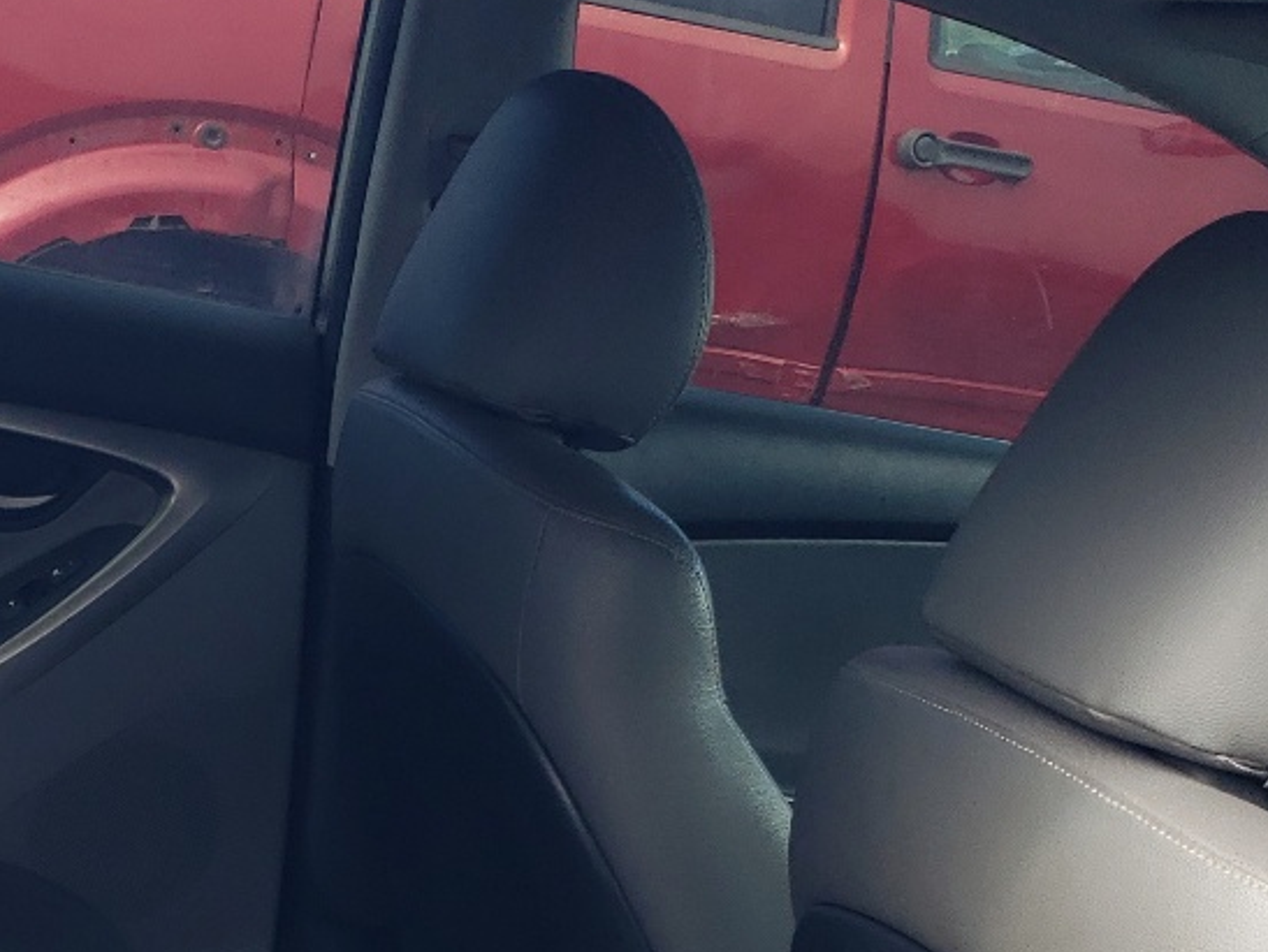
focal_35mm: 76
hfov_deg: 25.0
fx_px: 2786
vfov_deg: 18.3
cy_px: 1170
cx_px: 183
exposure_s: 1/278
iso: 50
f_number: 1.5
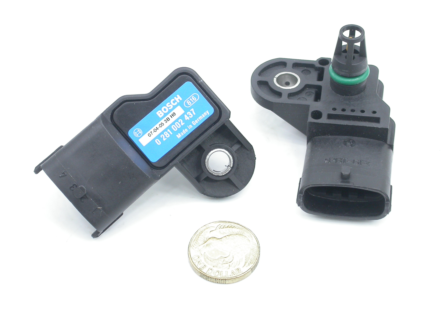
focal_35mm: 154
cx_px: 221
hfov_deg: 12.8
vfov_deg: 9.6
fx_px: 1966
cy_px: 166
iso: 100
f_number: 5.1
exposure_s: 1/19.9
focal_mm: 32
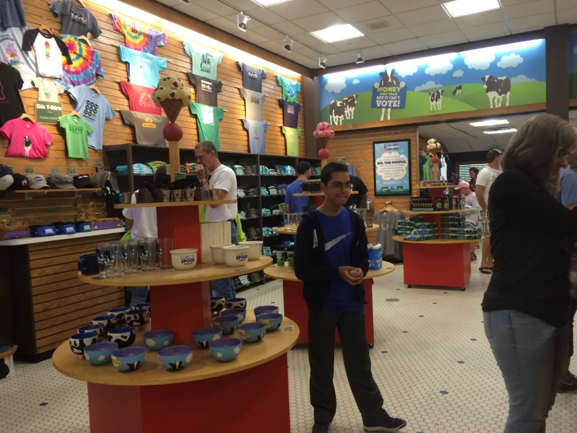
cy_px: 216
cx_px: 288
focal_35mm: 29
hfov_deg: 61.7
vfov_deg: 48.2
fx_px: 483
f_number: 2.2
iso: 80
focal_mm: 4.15
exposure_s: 1/30
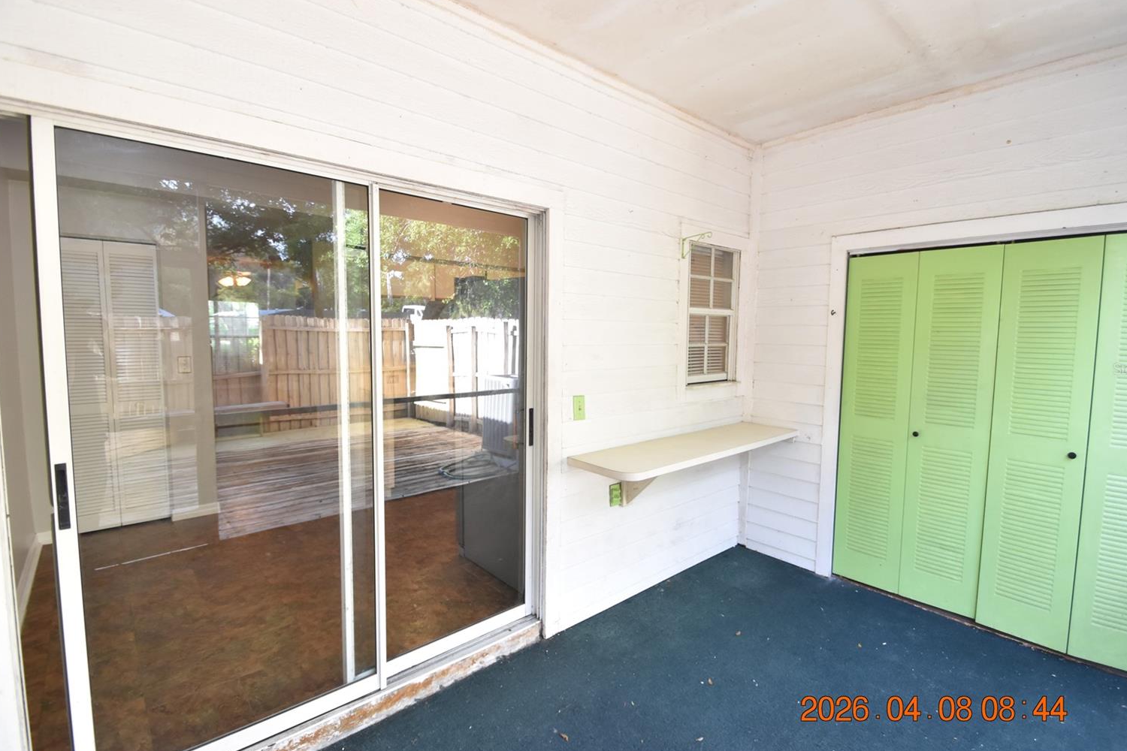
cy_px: 369
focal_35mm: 16
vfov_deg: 73.7
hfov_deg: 96.7
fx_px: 501
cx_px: 579
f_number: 3.5
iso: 800
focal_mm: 10
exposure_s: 1/90
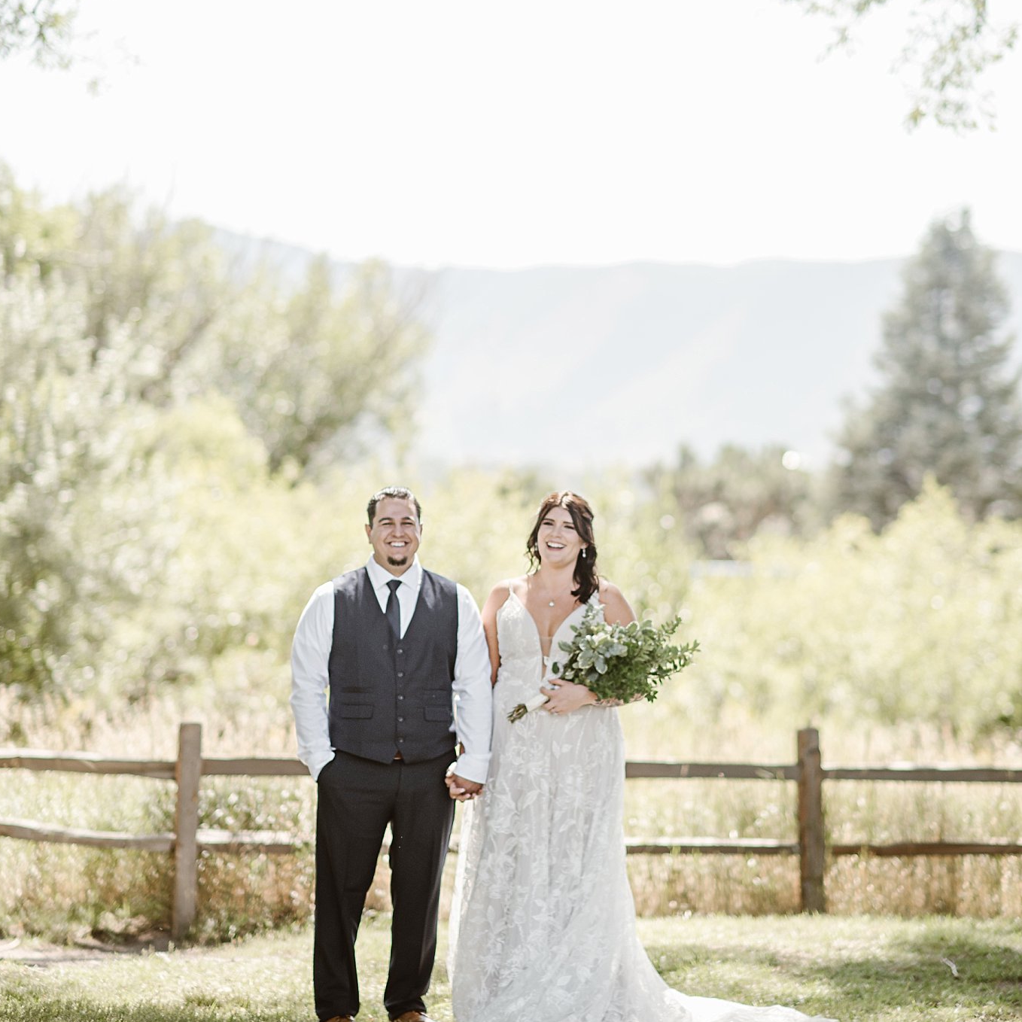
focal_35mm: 109
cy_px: 440
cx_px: 509
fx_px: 3641
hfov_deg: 16.0
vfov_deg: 16.0
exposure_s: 1/2000
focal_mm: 85
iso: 200
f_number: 1.8
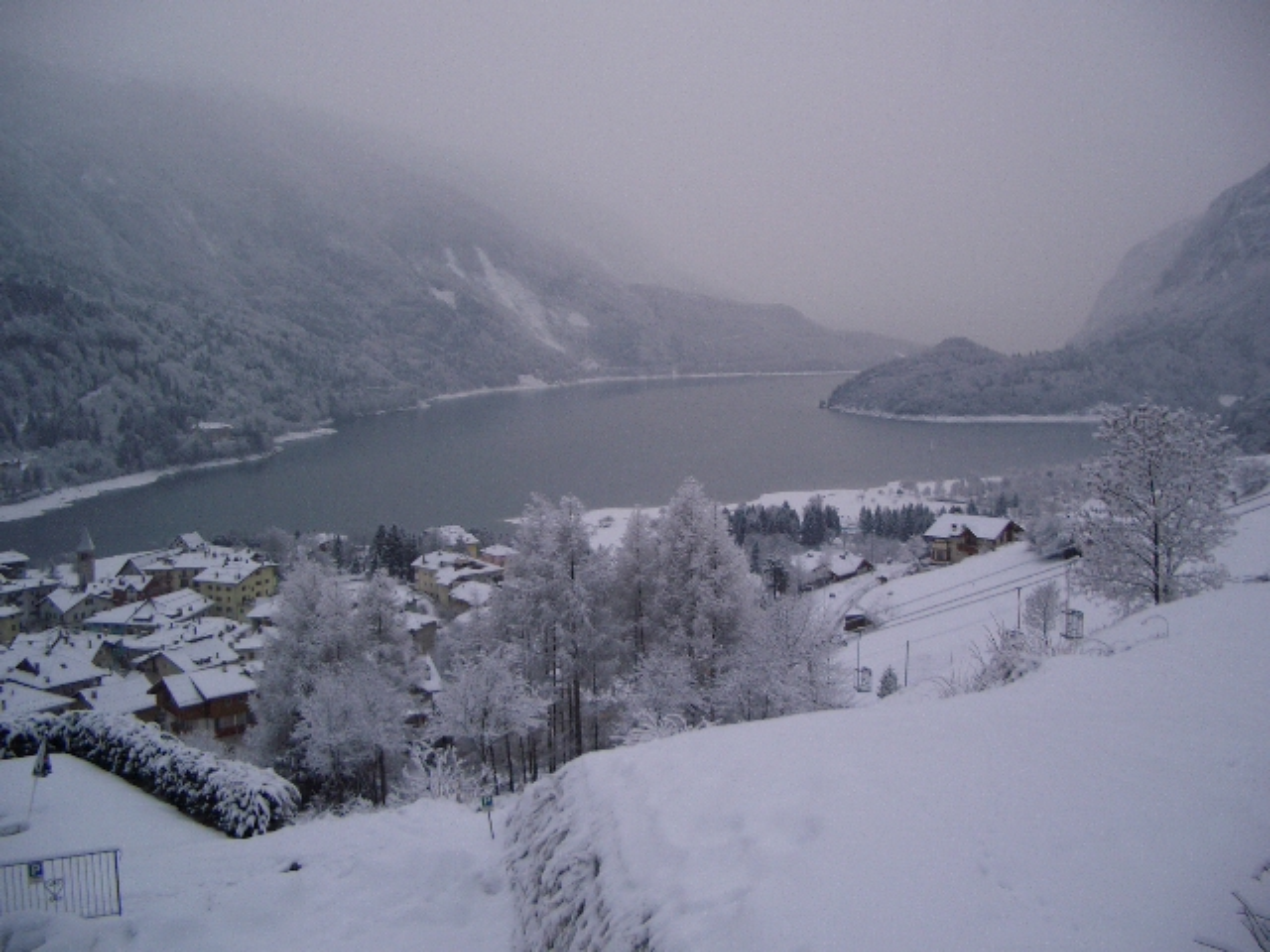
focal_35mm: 35
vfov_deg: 40.7
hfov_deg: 52.6
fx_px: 1284
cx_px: 635
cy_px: 476
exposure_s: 1/100
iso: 50
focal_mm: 5.8
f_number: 2.6
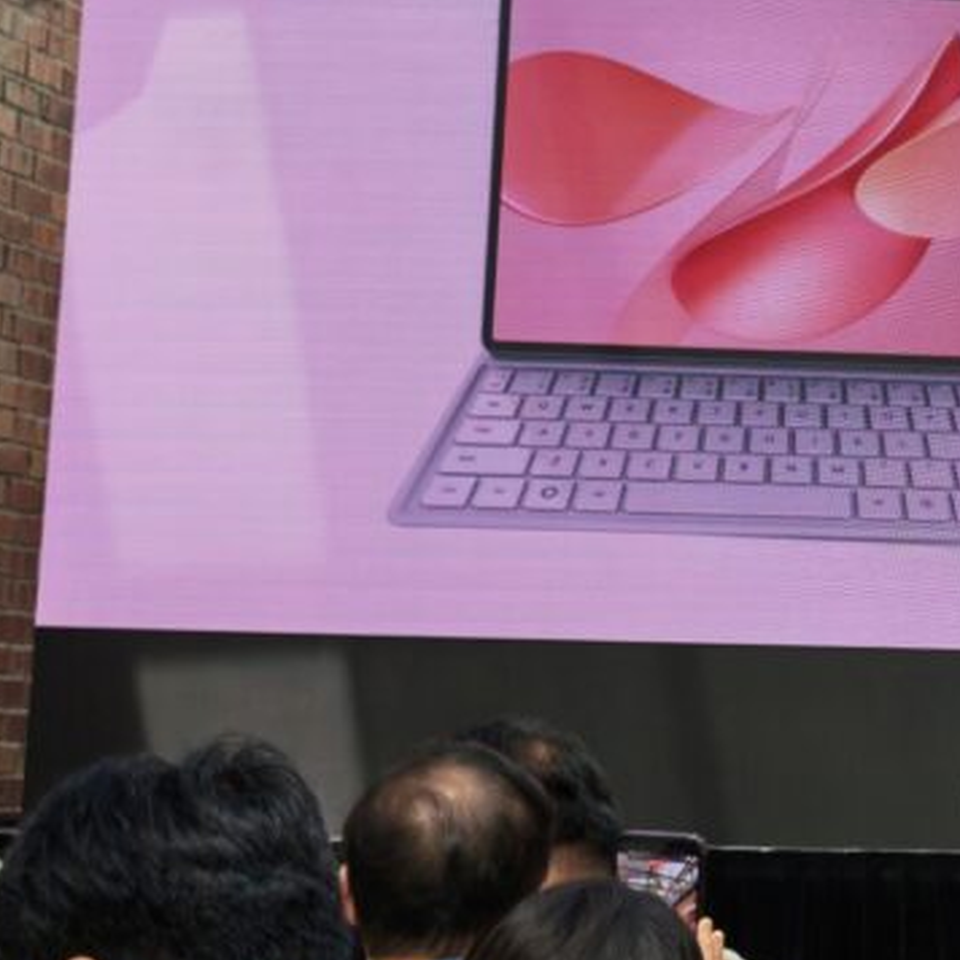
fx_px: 3671
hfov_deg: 14.2
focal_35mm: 117
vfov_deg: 14.8
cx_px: 1276
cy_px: 213
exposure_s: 1/600
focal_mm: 5.4
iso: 50
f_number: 1.6
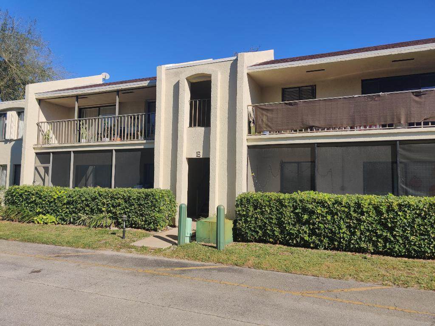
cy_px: 163
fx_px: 339
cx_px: 218
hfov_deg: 65.3
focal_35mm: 27
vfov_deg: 51.4
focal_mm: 4.75
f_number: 1.65
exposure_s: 1/3369
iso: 125
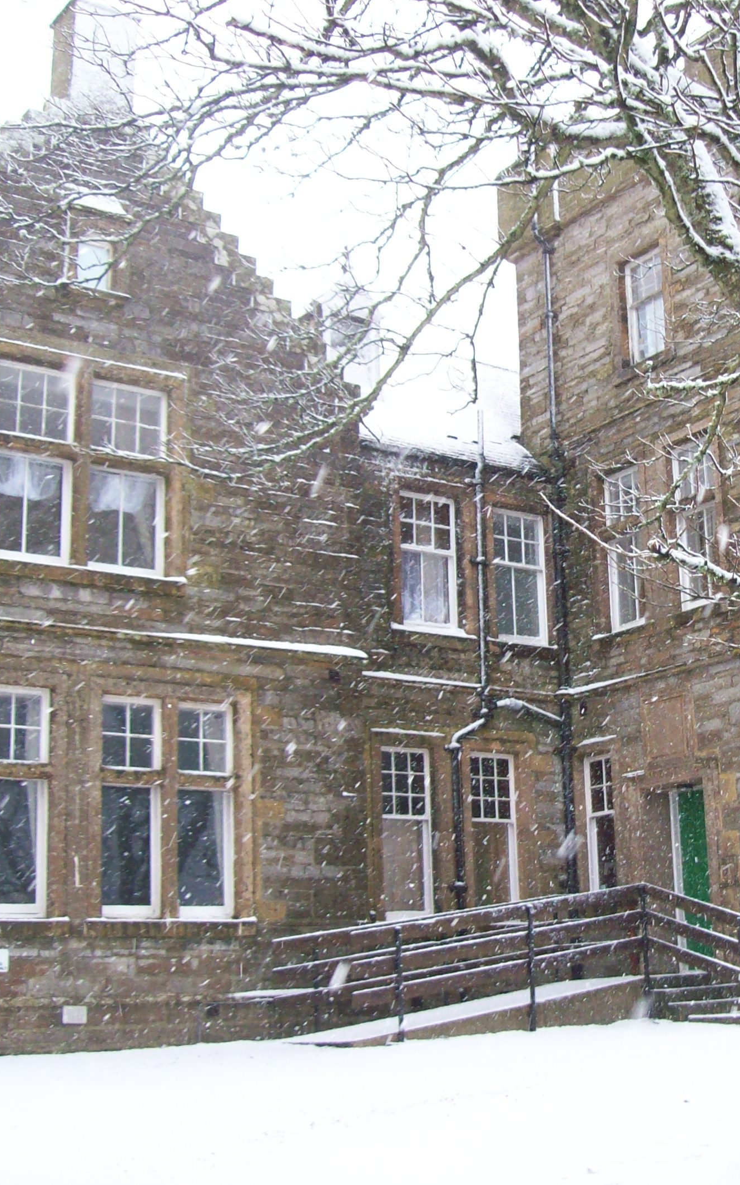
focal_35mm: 51
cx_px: 597
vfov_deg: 39.6
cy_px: 593
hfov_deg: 24.9
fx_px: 1646
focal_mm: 6
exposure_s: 1/128
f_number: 2.7
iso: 153
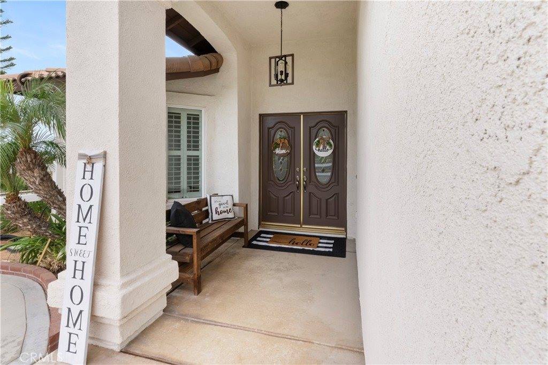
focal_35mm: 17
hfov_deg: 93.3
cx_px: 274
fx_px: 259
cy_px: 182
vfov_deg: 70.5
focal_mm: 17
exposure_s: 1/15
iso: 100
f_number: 22
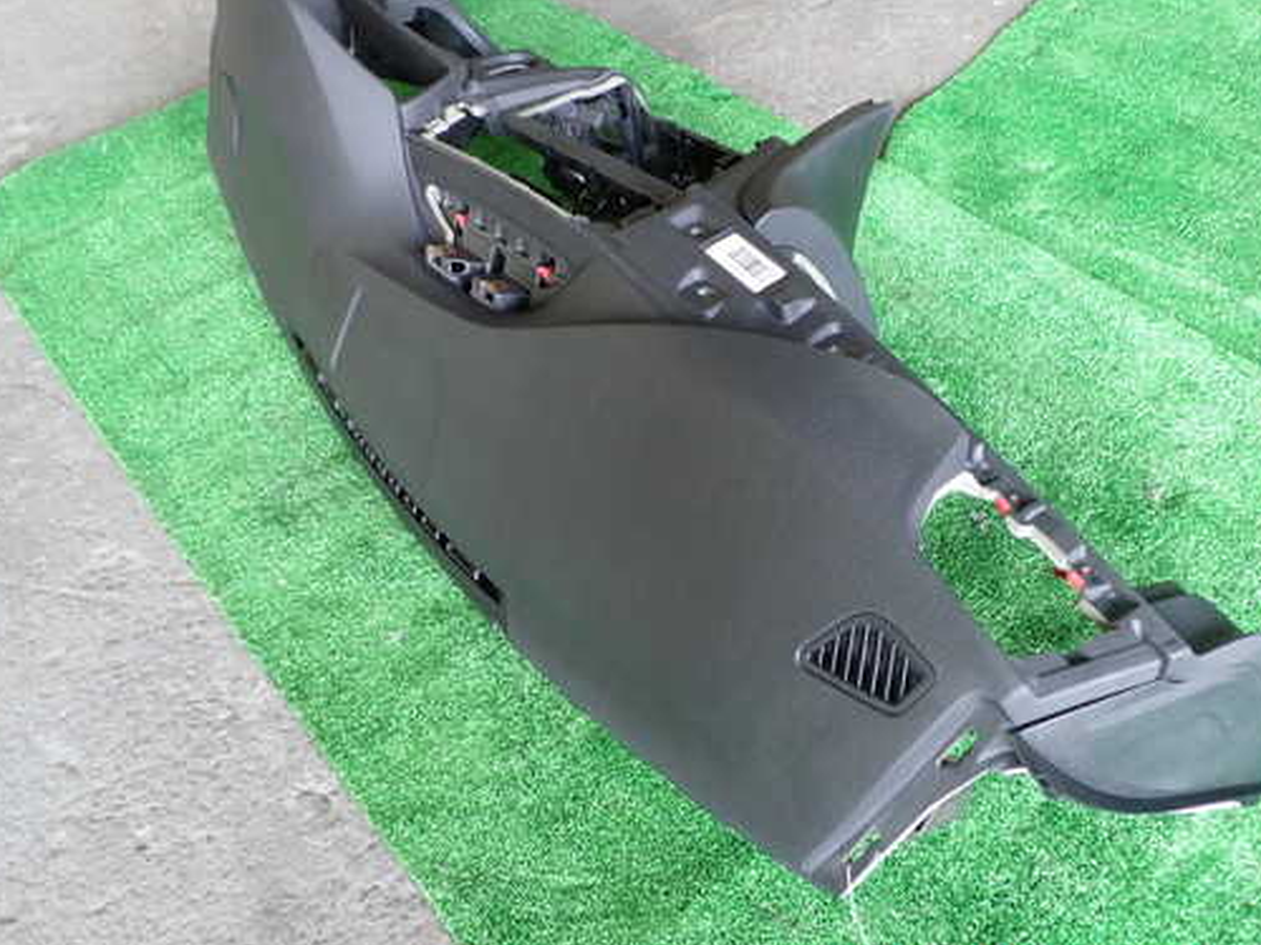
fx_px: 1311
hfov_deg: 51.4
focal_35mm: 36
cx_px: 641
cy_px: 441
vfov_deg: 39.6
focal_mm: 5.4
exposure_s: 1/40
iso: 200
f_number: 2.3
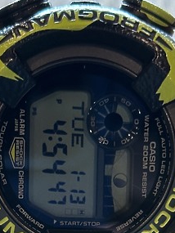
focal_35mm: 175
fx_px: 1179
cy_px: 333
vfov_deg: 10.9
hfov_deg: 8.5
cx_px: 79
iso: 160
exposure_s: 1/60
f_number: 1.78
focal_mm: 6.86
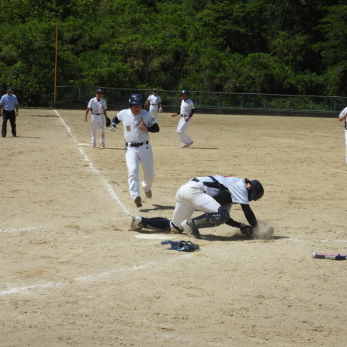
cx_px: 205
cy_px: 174
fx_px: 1077
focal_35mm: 95
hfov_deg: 18.3
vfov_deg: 18.3
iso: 100
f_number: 4.5
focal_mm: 14.3
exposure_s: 1/1600
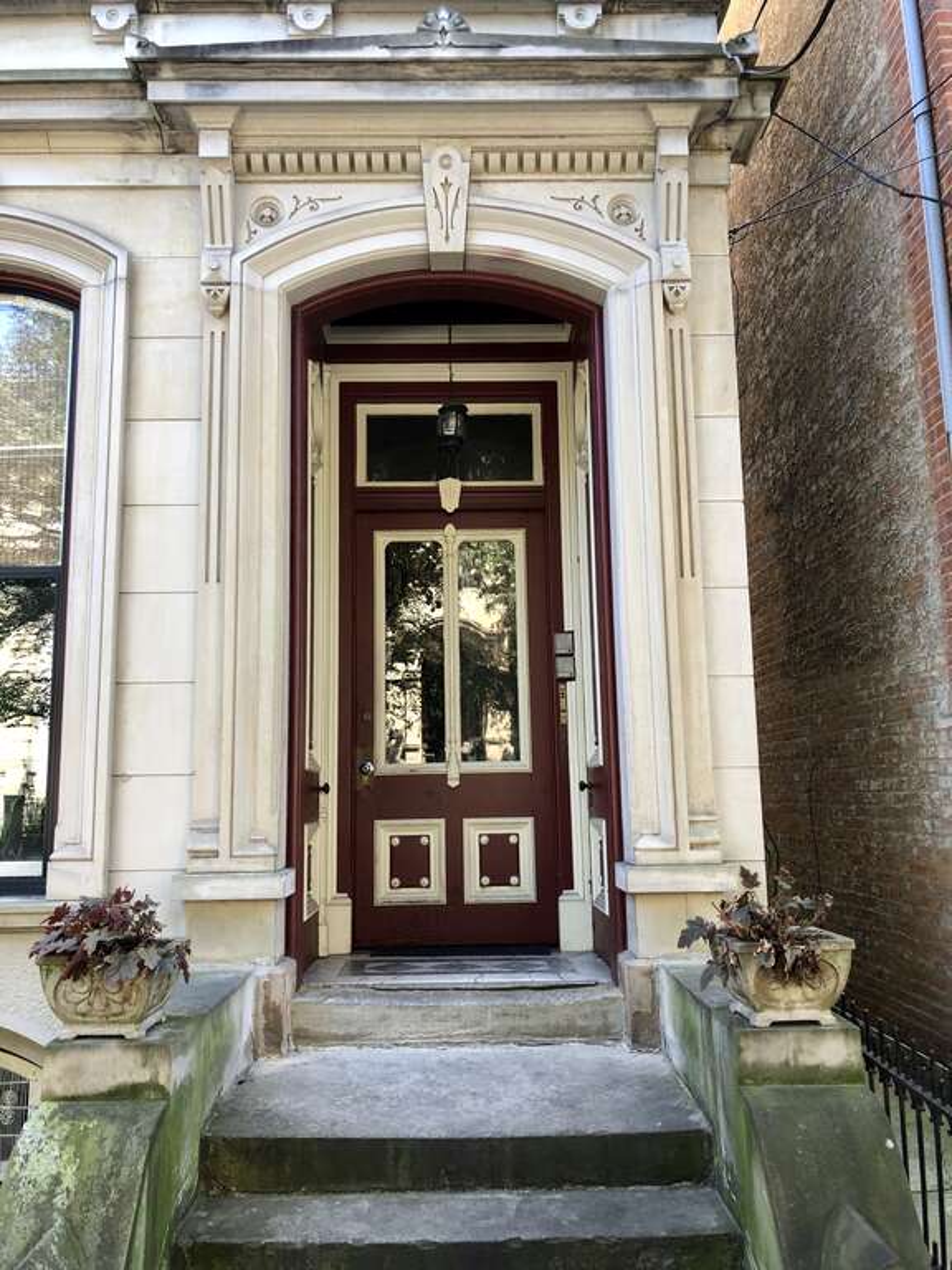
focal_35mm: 28
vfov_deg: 63.4
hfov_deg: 49.7
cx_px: 476
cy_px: 635
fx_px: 1027
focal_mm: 3.99
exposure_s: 1/120
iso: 50
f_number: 1.8
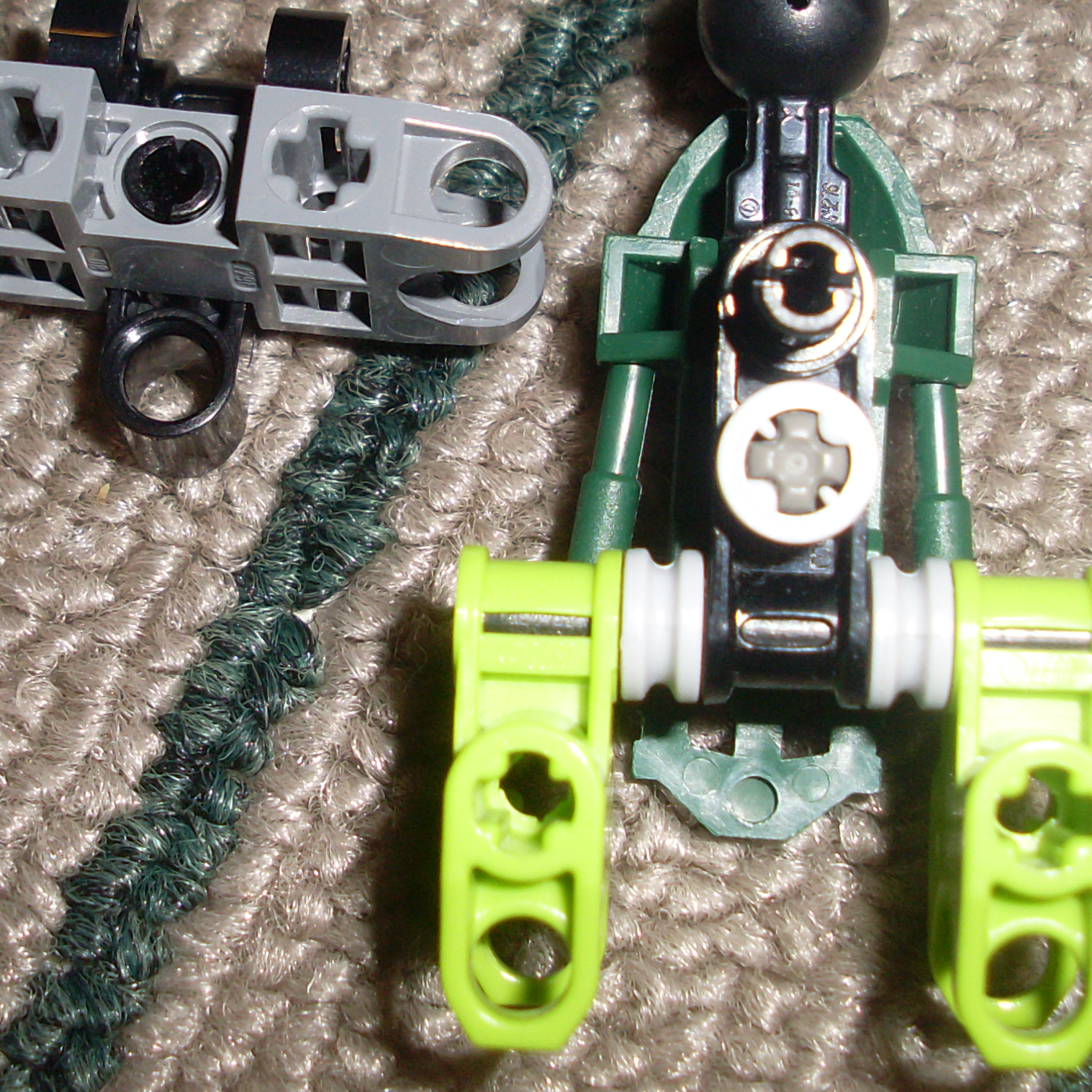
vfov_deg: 25.2
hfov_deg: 25.3
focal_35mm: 68
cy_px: 355
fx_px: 2427
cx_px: 478
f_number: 7.7
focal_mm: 6.3
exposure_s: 1/45
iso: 100
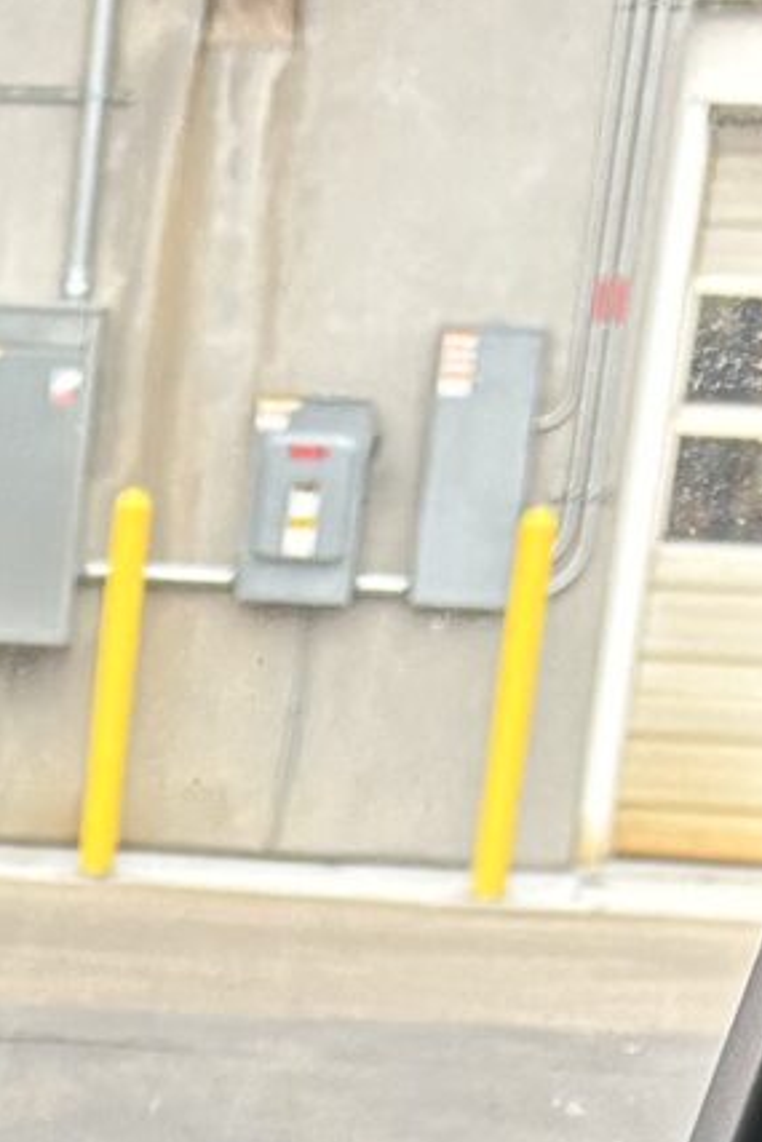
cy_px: 2511
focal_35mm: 162
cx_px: -778
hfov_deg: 8.1
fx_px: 5139
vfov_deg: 11.1
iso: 125
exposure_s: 1/63
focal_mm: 5.96
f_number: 1.6
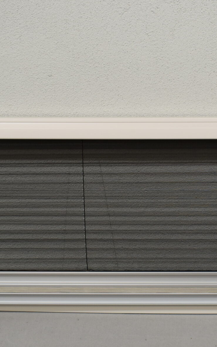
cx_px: 211
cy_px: 216
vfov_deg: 30.9
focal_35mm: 66
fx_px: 625
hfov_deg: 19.2
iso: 360
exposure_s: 1/125
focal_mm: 20
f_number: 5.6
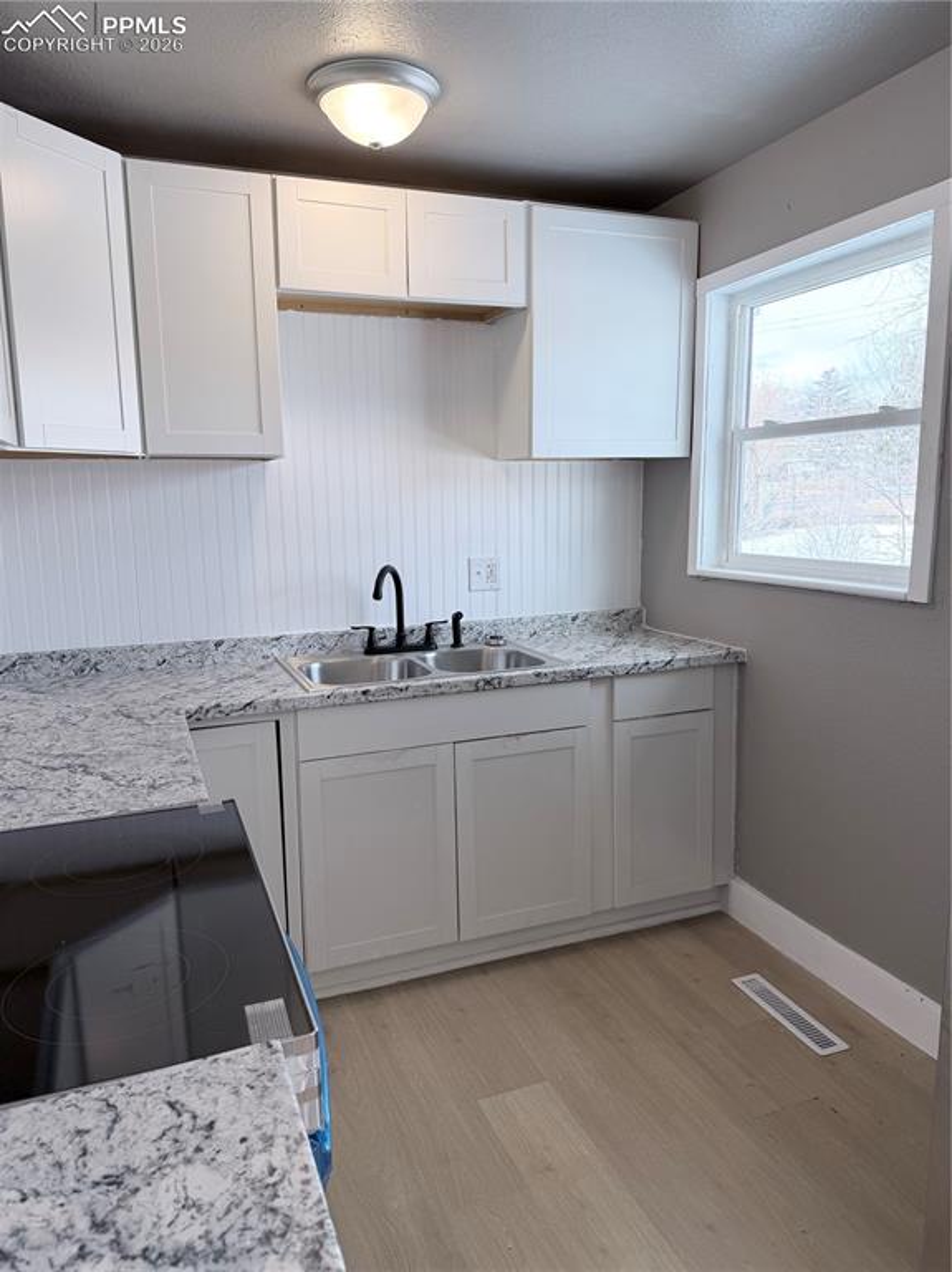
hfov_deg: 56.8
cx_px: 476
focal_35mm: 24
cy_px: 636
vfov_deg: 71.6
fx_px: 881
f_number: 1.78
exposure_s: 1/185
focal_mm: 6.76
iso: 80
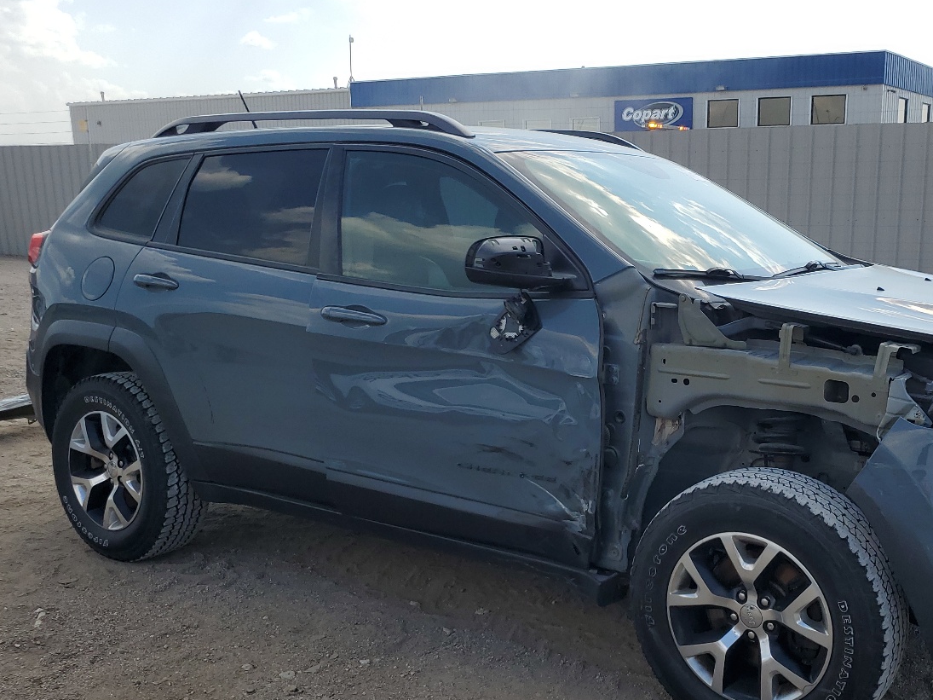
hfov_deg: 48.2
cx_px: 620
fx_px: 1024
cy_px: 449
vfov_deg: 37.4
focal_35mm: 38
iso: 50
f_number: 1.5
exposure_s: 1/3333
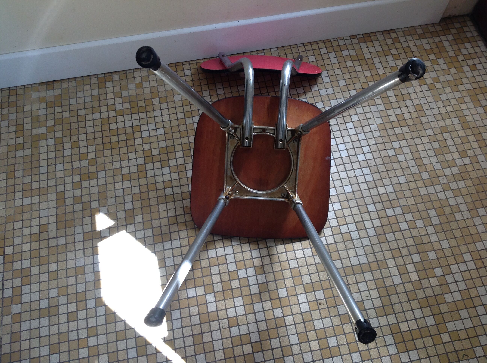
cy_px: 182
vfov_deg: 40.6
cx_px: 244
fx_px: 492
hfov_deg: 52.7
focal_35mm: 35
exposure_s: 1/40
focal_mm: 4.28
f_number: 2.4
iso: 64
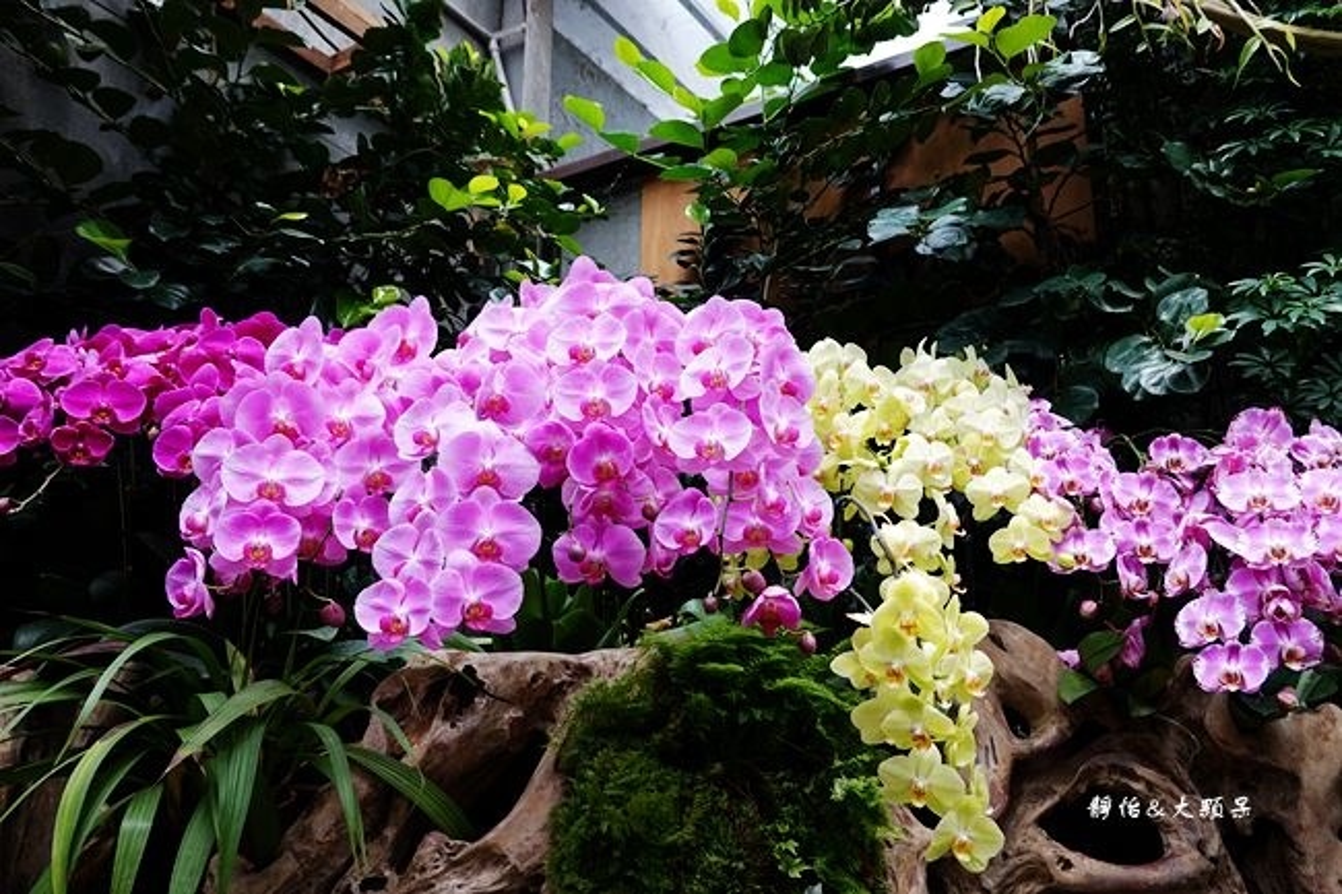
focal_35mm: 32
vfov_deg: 41.1
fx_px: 1193
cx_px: 671
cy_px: 447
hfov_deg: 58.7
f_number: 3.5
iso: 125
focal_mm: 11.76
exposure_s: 1/80
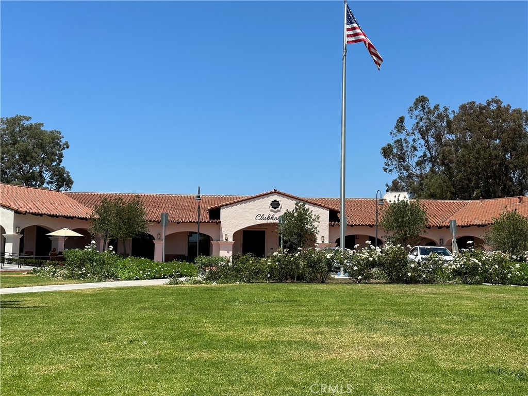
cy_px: 198
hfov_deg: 39.7
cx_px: 264
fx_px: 732
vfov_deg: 30.3
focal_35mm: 48
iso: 64
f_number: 1.78
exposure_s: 1/4785
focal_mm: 6.86
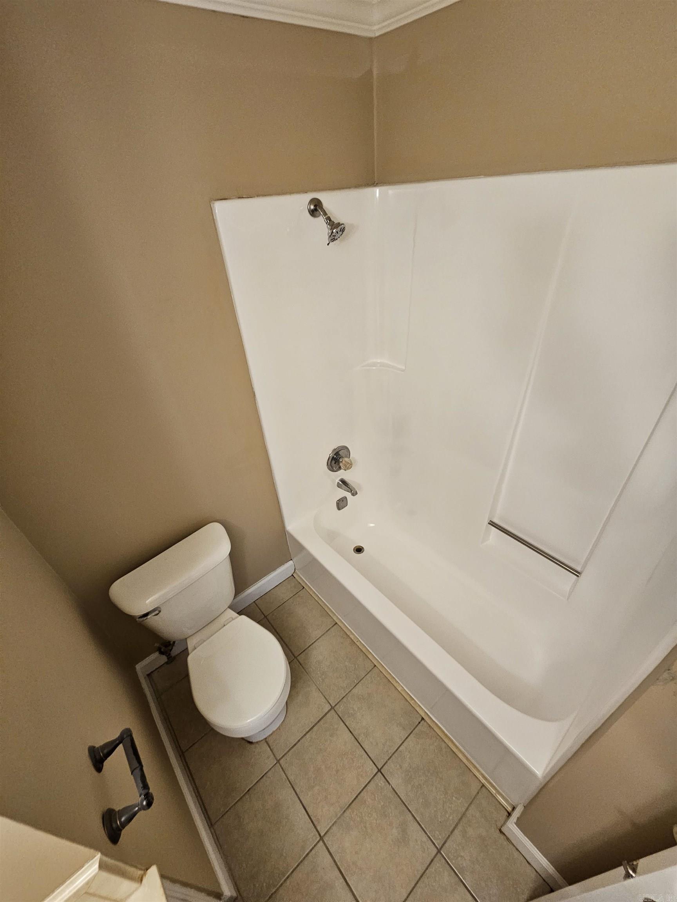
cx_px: 338
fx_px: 339
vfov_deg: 106.2
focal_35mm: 13
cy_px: 451
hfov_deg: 89.9
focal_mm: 2.2
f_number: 2.2
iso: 320
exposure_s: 1/40
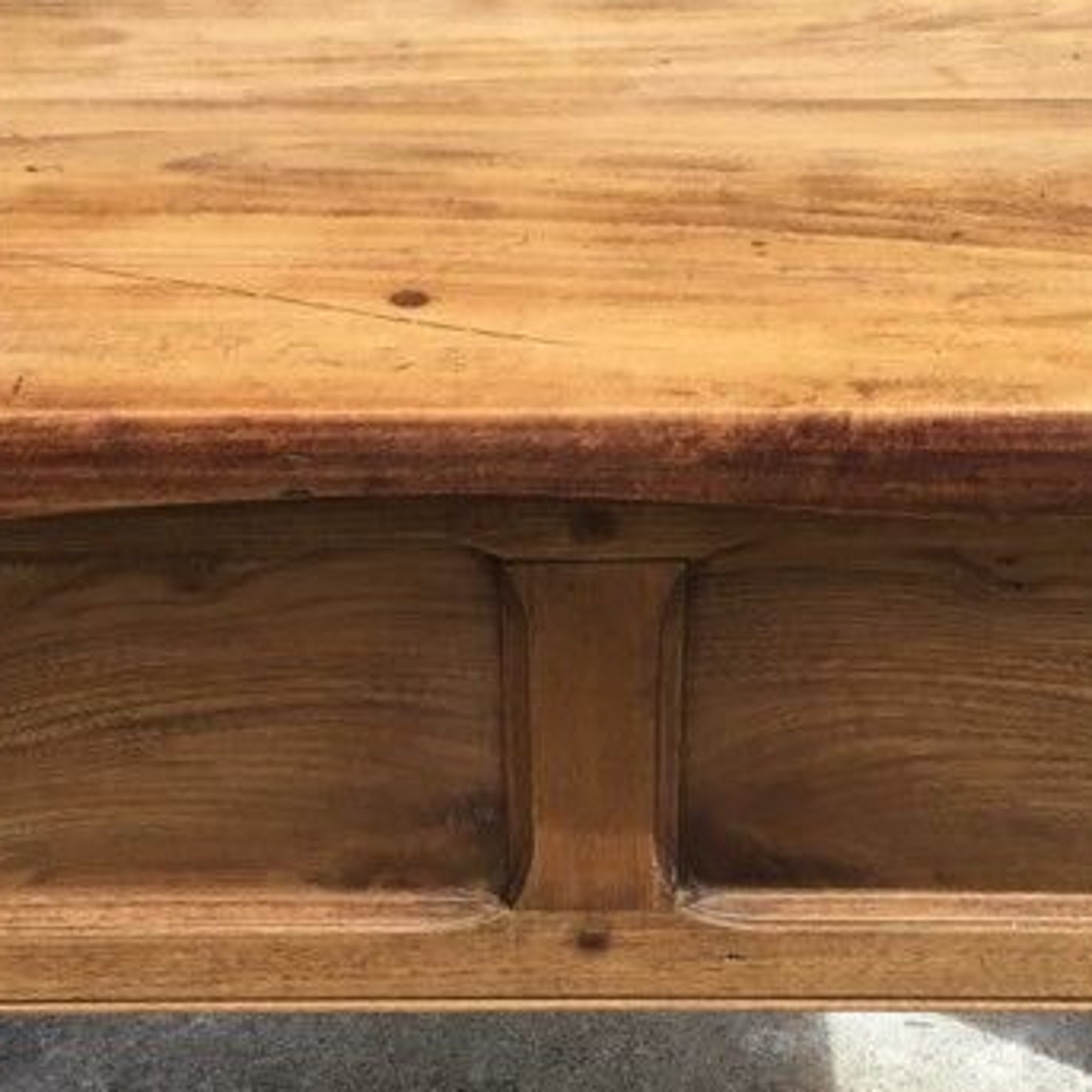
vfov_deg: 26.9
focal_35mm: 64
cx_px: 522
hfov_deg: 26.9
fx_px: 2284
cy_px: 592
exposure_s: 1/612
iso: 25
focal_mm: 3.3
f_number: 2.4
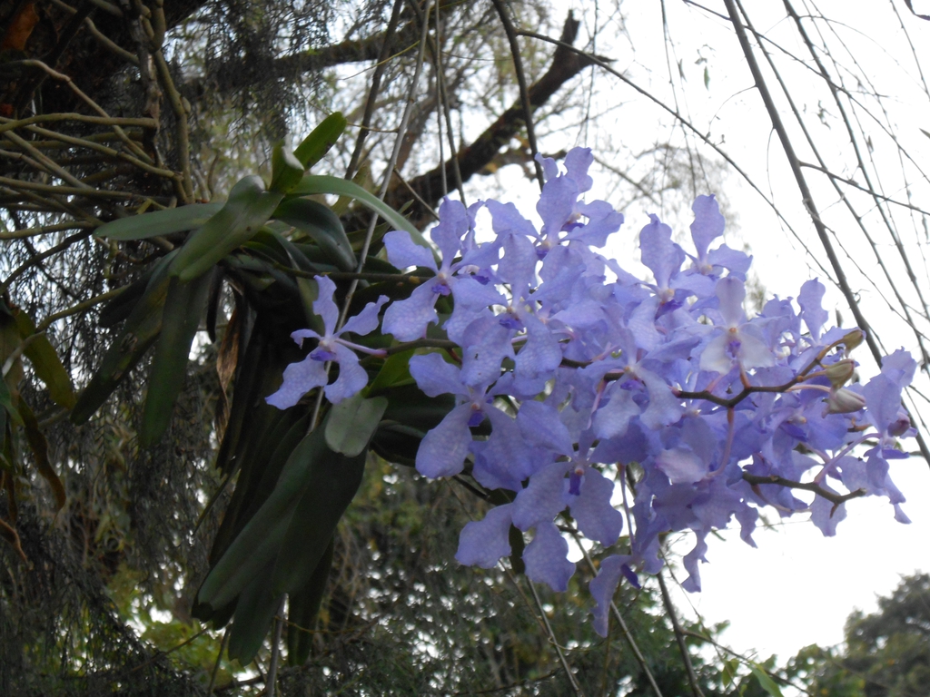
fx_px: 2821
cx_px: 465
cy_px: 348
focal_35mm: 105
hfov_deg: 18.7
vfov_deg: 14.1
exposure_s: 1/60
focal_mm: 18.7
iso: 320
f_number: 5
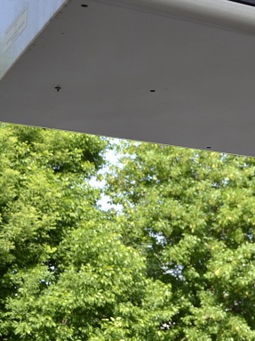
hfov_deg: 13.9
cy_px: 127
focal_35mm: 98
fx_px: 963
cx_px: 416
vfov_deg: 20.0
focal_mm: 26
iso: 110
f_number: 5.6
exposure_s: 1/125
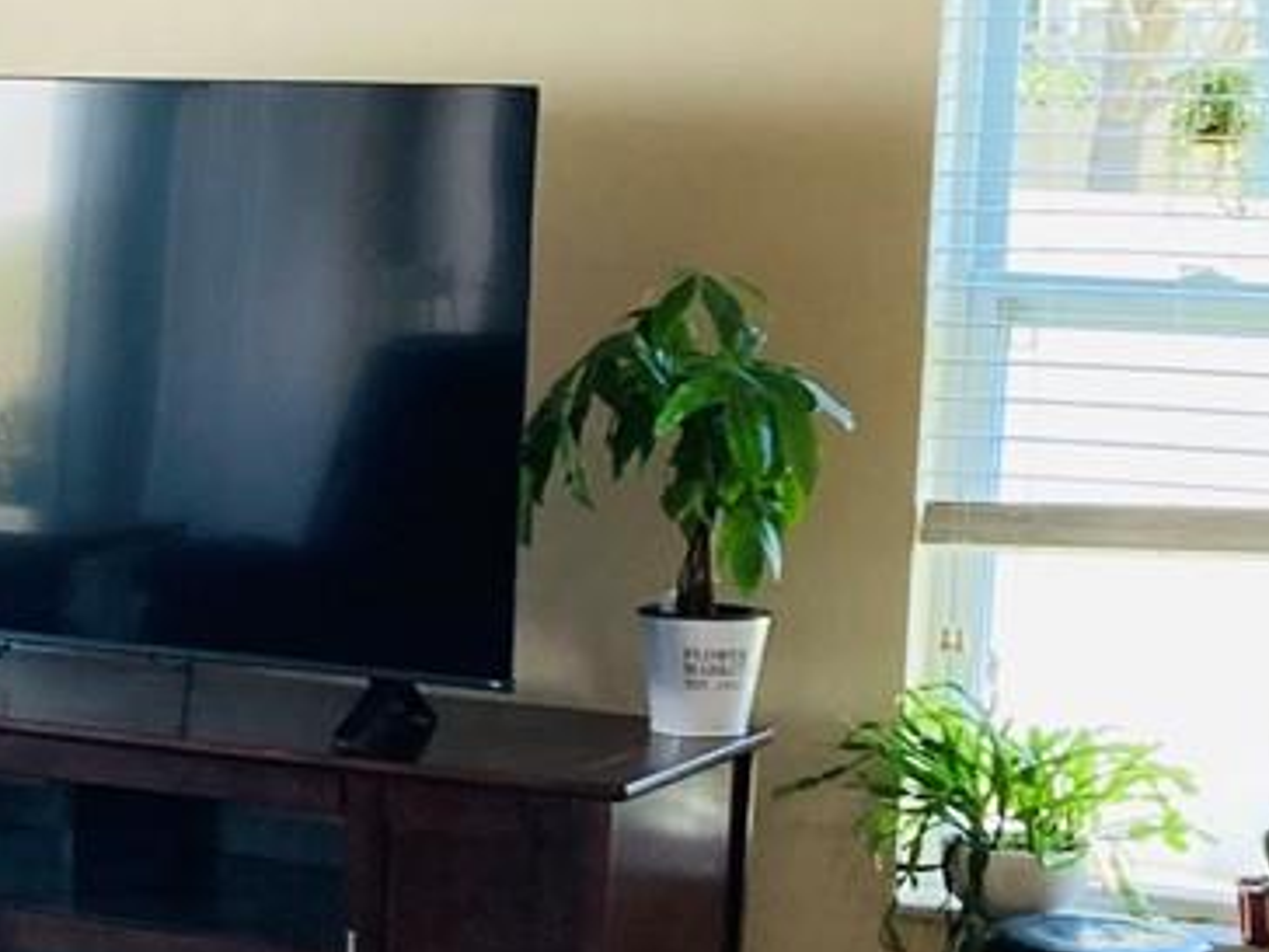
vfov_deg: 12.0
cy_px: 607
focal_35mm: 123
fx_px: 4509
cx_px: -879
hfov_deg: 14.4
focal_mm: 3.99
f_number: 1.8
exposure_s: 1/60
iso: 64
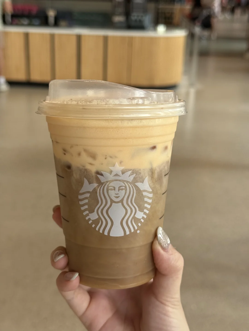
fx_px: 460
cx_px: 124
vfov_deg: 39.7
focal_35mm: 48
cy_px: 166
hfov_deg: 30.3
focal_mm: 6.76
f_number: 1.78
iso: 100
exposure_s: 1/496
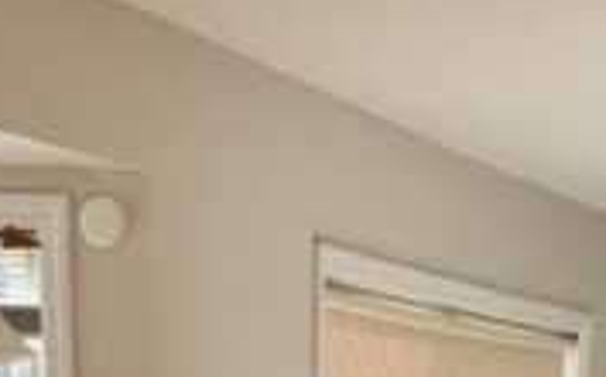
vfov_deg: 11.7
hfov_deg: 23.8
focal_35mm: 86
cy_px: 970
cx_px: 140
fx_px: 1418
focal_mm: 2.22
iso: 40
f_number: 2.2
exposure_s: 1/280
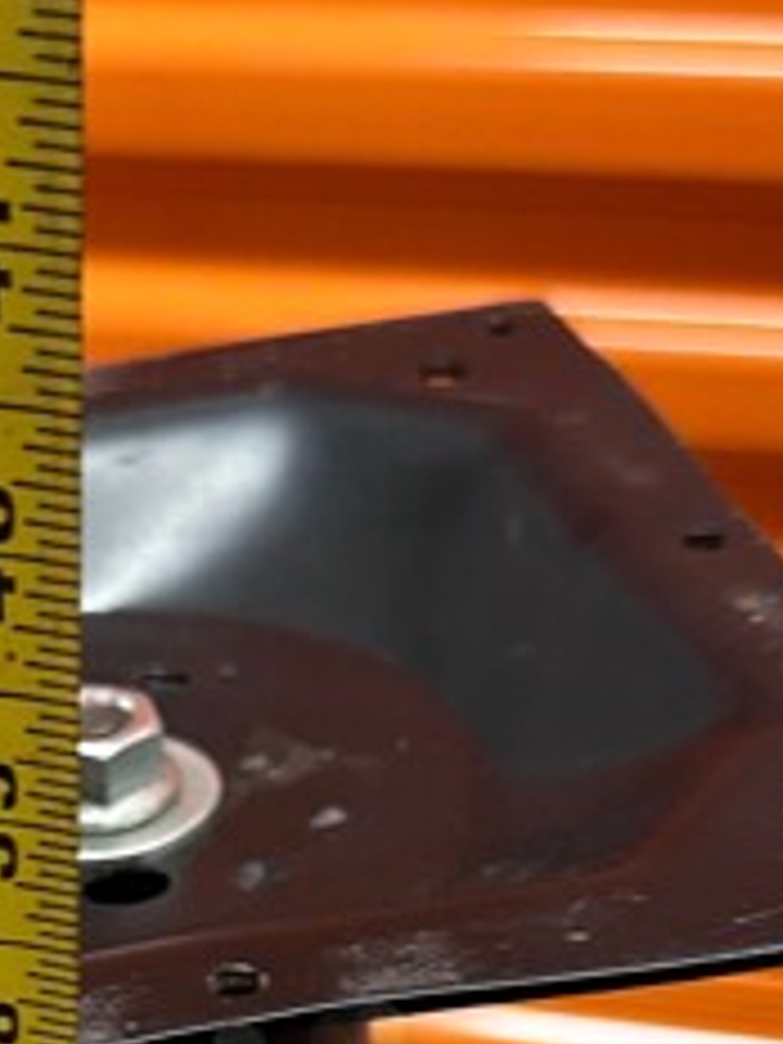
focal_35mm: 84
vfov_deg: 21.7
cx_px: 99
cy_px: 1231
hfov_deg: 17.3
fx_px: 2533
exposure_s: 1/60
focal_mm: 6.86
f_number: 1.78
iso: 400
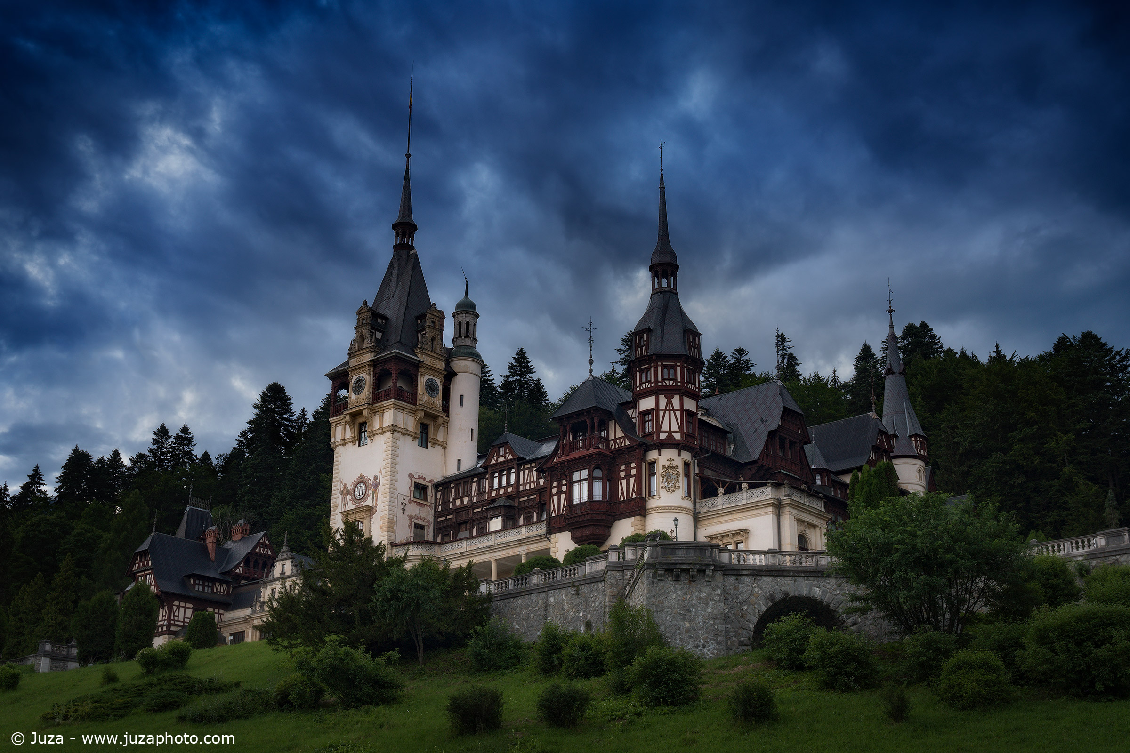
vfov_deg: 27.3
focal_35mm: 50
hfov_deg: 40.0
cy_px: 376
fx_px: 1554
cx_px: 565
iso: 100
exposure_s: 1/4
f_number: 8
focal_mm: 33
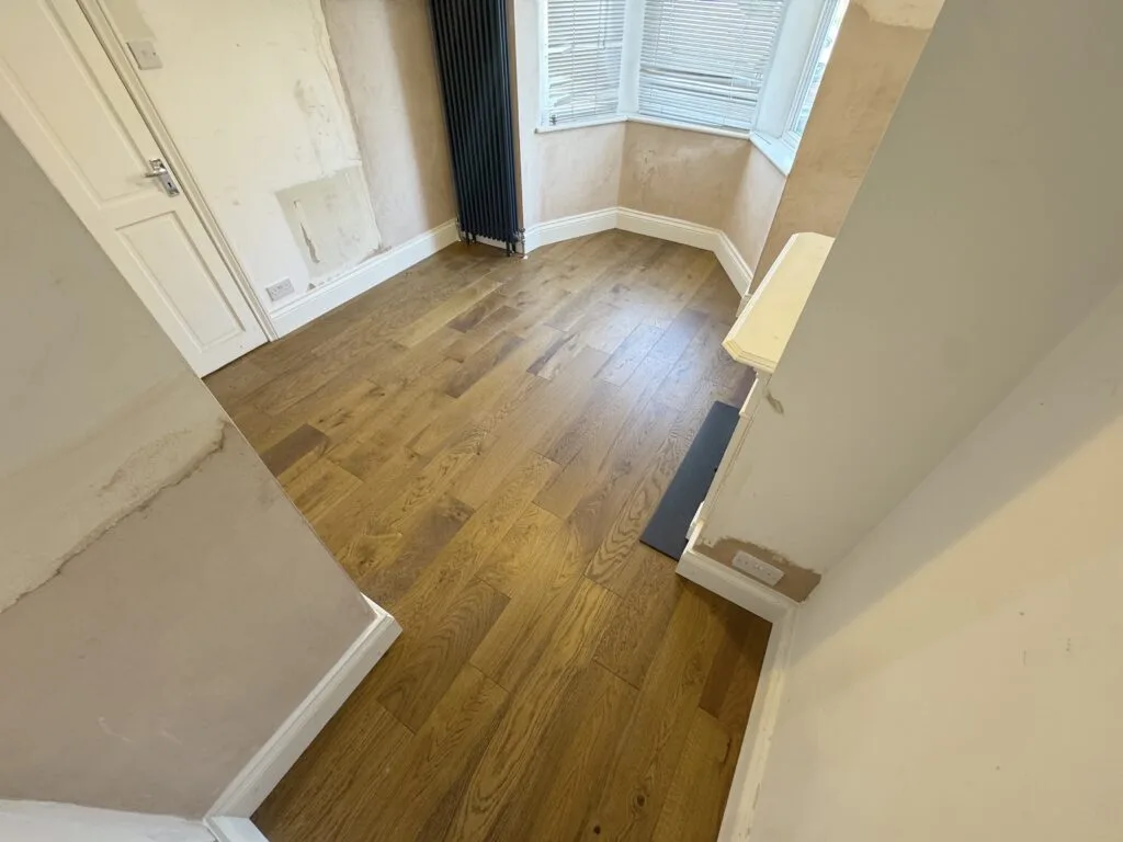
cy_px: 421
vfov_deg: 85.7
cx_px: 562
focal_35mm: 14
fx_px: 454
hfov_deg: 102.1
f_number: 2.2
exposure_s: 1/50
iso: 200
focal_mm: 2.22
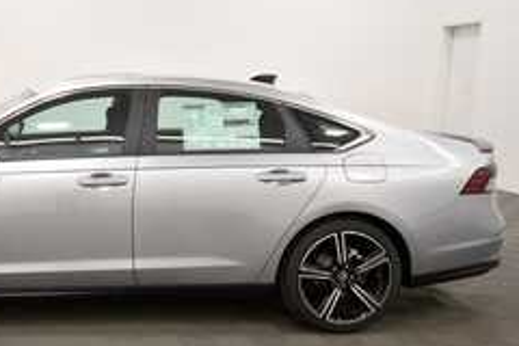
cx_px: 91
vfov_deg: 29.8
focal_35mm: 45
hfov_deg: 41.4
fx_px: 649
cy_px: 194
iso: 800
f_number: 5.6
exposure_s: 1/160
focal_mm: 18
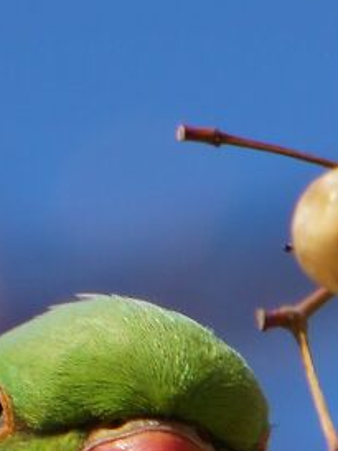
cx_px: 175
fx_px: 34606
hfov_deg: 0.6
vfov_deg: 0.7
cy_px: 946
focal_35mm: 2654
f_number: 6.3
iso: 100
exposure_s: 1/250
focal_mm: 210
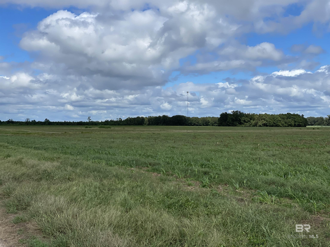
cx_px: 165
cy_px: 124
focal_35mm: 52
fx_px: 496
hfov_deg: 36.8
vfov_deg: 28.0
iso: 32
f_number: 2
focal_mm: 6
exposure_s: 1/3984
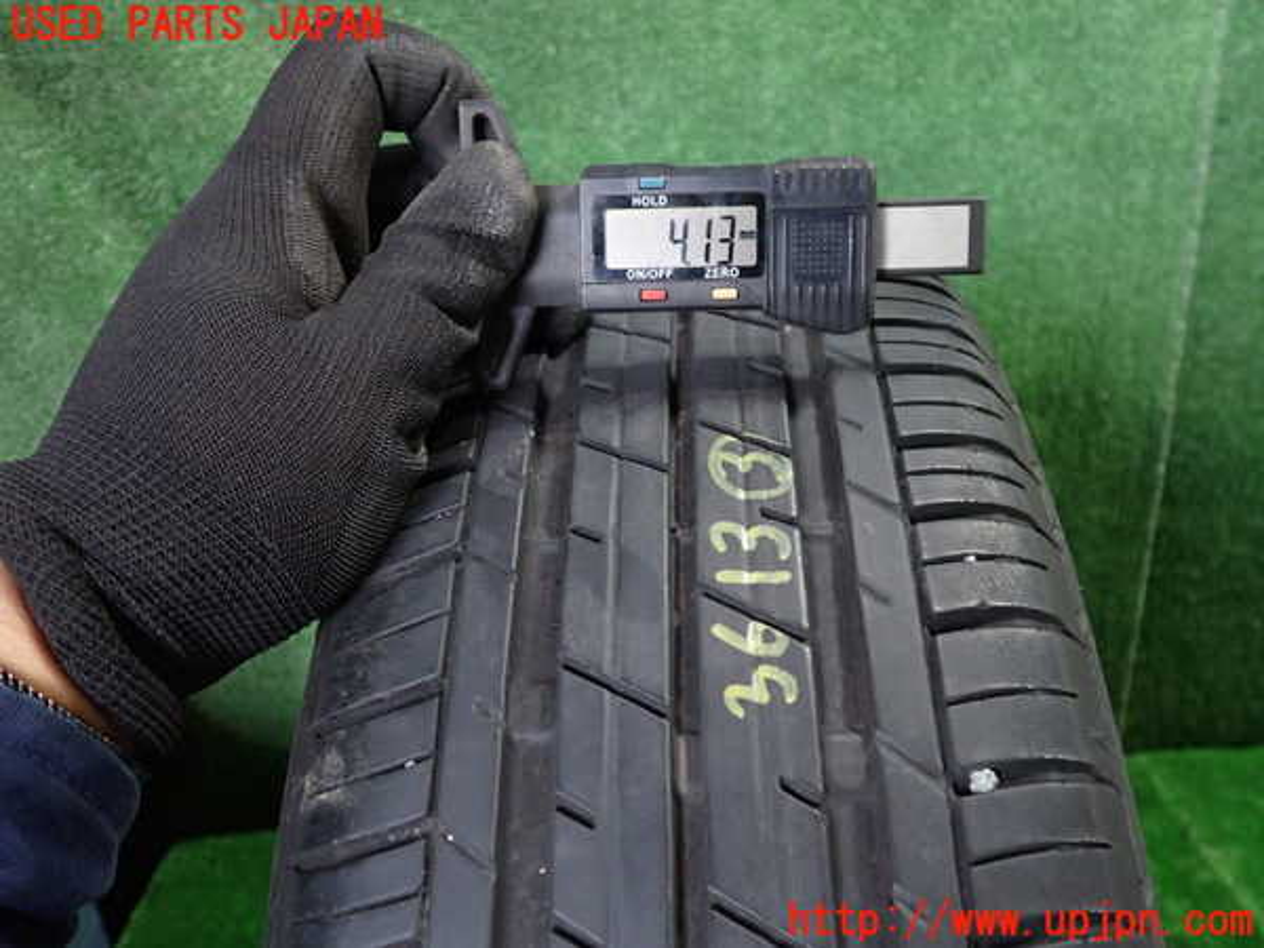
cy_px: 474
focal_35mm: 30
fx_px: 1095
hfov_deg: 60.0
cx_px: 632
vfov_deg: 46.8
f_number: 2.3
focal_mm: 5.4
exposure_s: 1/30
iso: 250
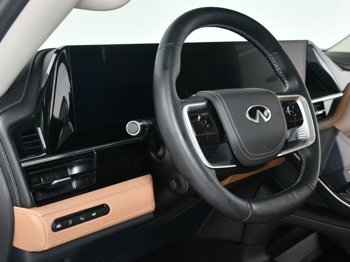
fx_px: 475
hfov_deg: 39.9
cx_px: 233
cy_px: 163
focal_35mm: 47
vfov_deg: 30.8
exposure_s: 1/160
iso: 100
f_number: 4.5
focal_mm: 23
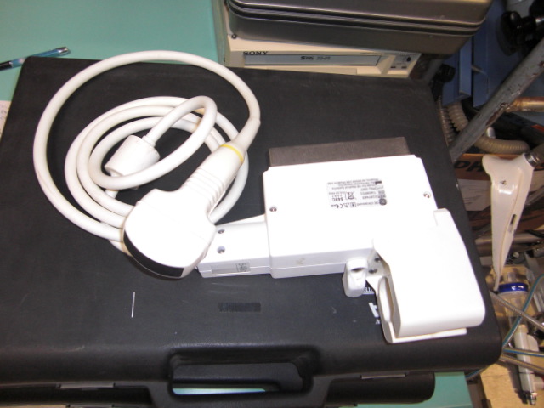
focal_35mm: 28
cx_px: 272
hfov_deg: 63.4
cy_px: 204
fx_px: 440
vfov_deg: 49.7
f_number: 2.6
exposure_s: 1/60
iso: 200
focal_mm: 4.9
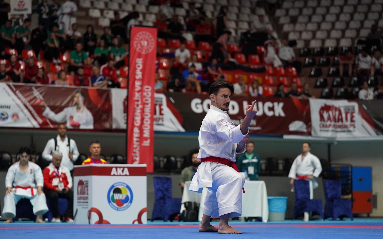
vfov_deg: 12.6
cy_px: 123
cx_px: 193
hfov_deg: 20.0
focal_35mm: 104
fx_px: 1086
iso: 5000
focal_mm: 101
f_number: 2.8
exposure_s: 1/1000
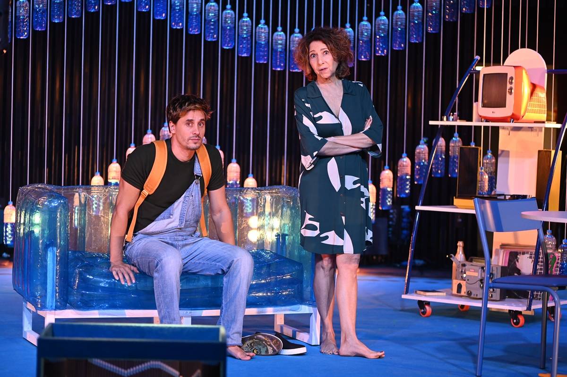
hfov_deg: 19.5
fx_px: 1653
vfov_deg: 13.0
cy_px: 188
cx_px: 284
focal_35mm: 105
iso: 1600
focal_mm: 105
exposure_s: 1/200
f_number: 3.2
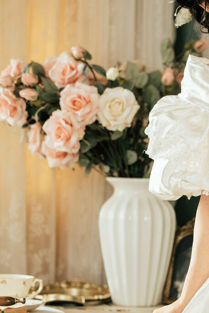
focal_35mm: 261
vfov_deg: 7.9
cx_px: 232
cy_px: 226
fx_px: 2272
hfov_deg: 5.3
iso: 640
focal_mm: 115
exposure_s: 1/250
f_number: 2.8
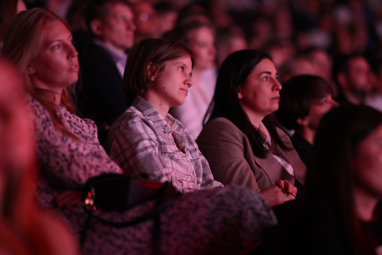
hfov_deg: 15.2
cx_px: 191
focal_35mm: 135
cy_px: 128
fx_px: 1432
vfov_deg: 10.2
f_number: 1.8
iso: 2000
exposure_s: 1/80
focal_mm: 135
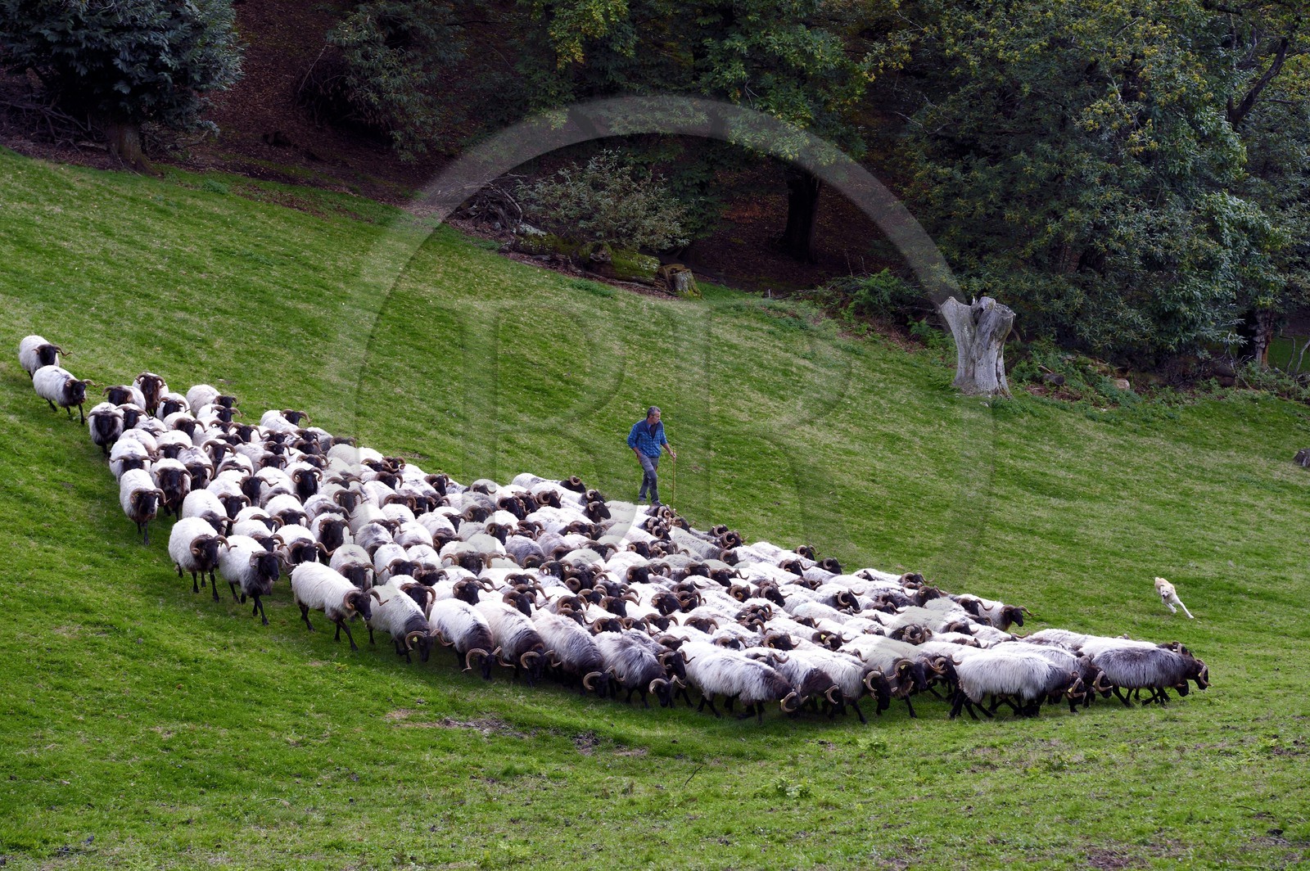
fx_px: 2545
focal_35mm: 70
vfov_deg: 19.4
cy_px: 436
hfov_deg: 28.9
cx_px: 655
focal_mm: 70
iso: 400
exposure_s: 1/200
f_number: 10
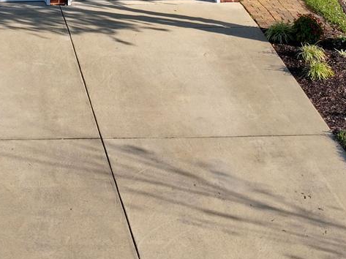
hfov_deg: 18.2
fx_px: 1039
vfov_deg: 13.5
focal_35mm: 104
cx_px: -31
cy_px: -113
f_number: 2.8
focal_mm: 12.29
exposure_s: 1/1250
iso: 110
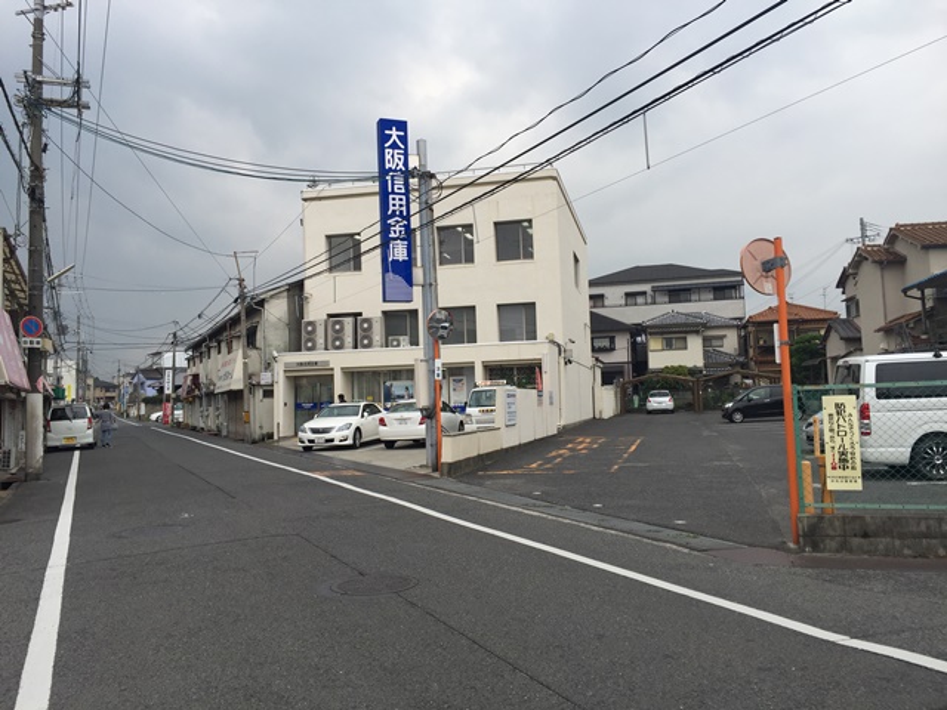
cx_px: 474
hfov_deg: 61.7
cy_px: 355
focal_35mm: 29
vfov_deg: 48.2
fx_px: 793
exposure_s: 1/573
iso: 32
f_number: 2.2
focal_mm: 4.15
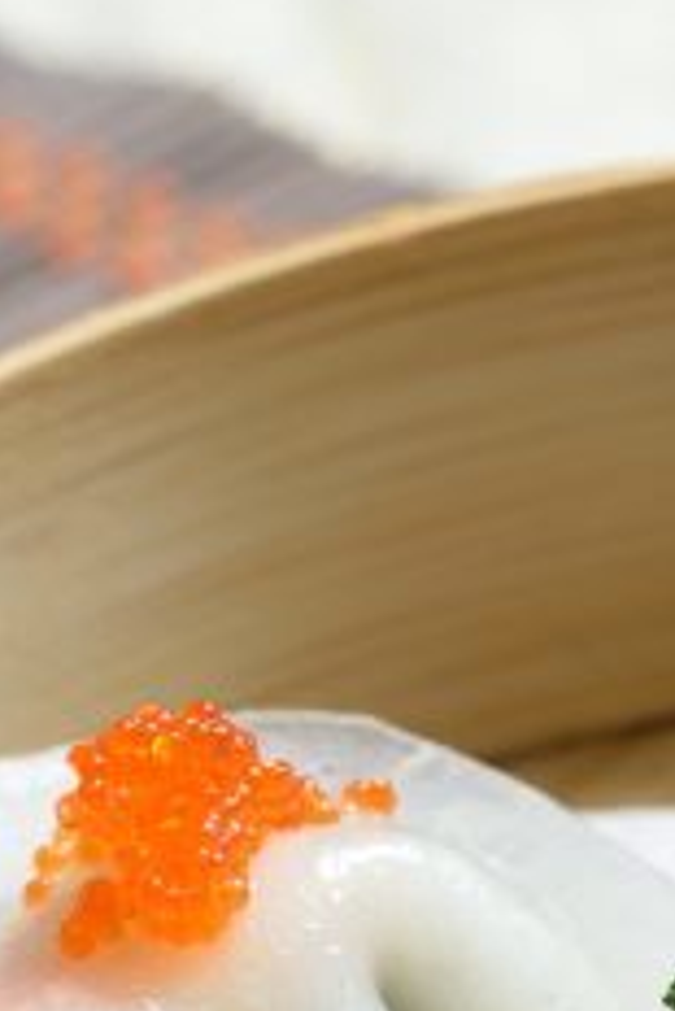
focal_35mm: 265
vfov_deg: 7.7
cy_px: 1257
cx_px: 340
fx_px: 7441
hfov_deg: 5.2
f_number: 11
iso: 250
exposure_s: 1/160
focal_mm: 60
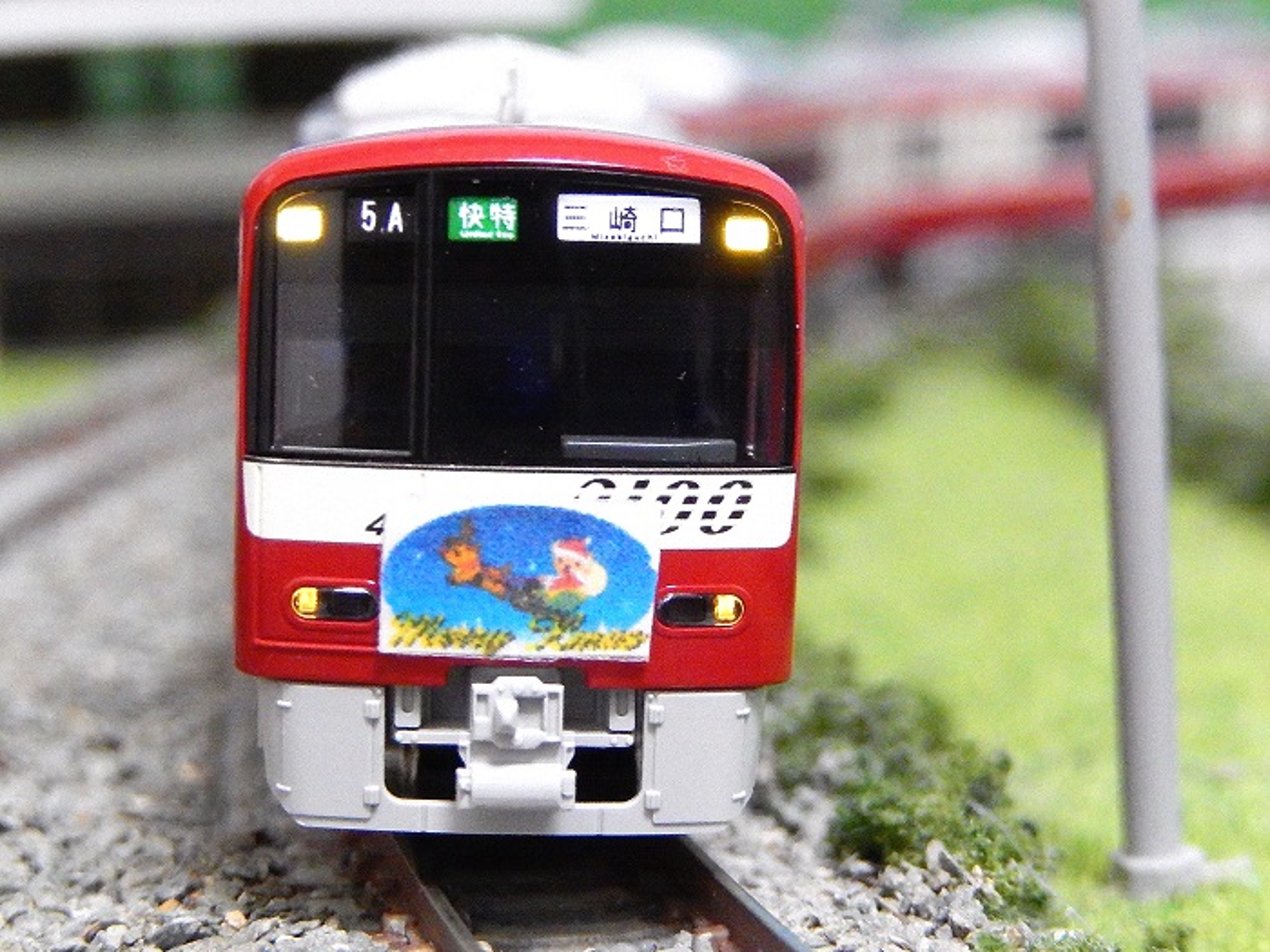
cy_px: 476
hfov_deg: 20.7
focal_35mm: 95
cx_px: 635
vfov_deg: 15.6
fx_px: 3485
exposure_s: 1/20
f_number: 5.2
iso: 3200
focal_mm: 17
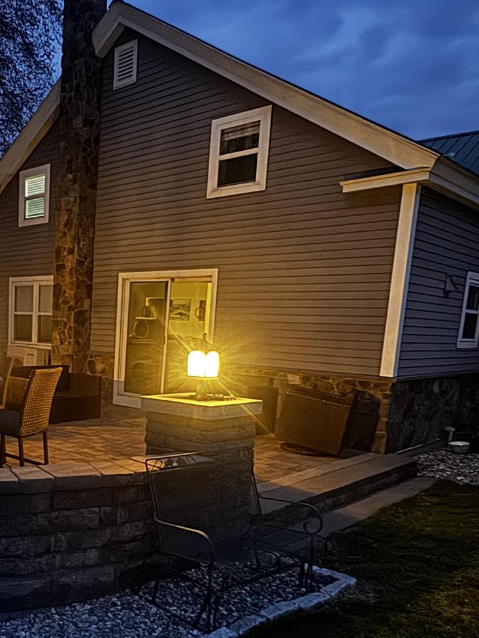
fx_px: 609
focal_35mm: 33
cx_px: 52
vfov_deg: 54.6
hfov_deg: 39.9
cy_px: 406
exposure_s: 1/12
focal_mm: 2.22
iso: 1250
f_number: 2.2
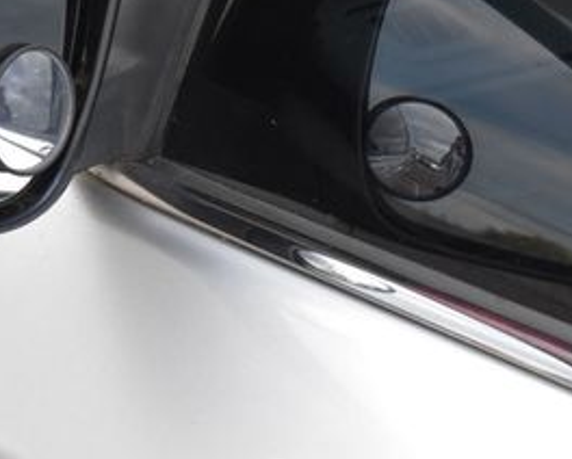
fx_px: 2424
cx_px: 191
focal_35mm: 143
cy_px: 19
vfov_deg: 10.7
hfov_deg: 13.4
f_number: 11
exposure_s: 1/500
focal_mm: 42
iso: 2500
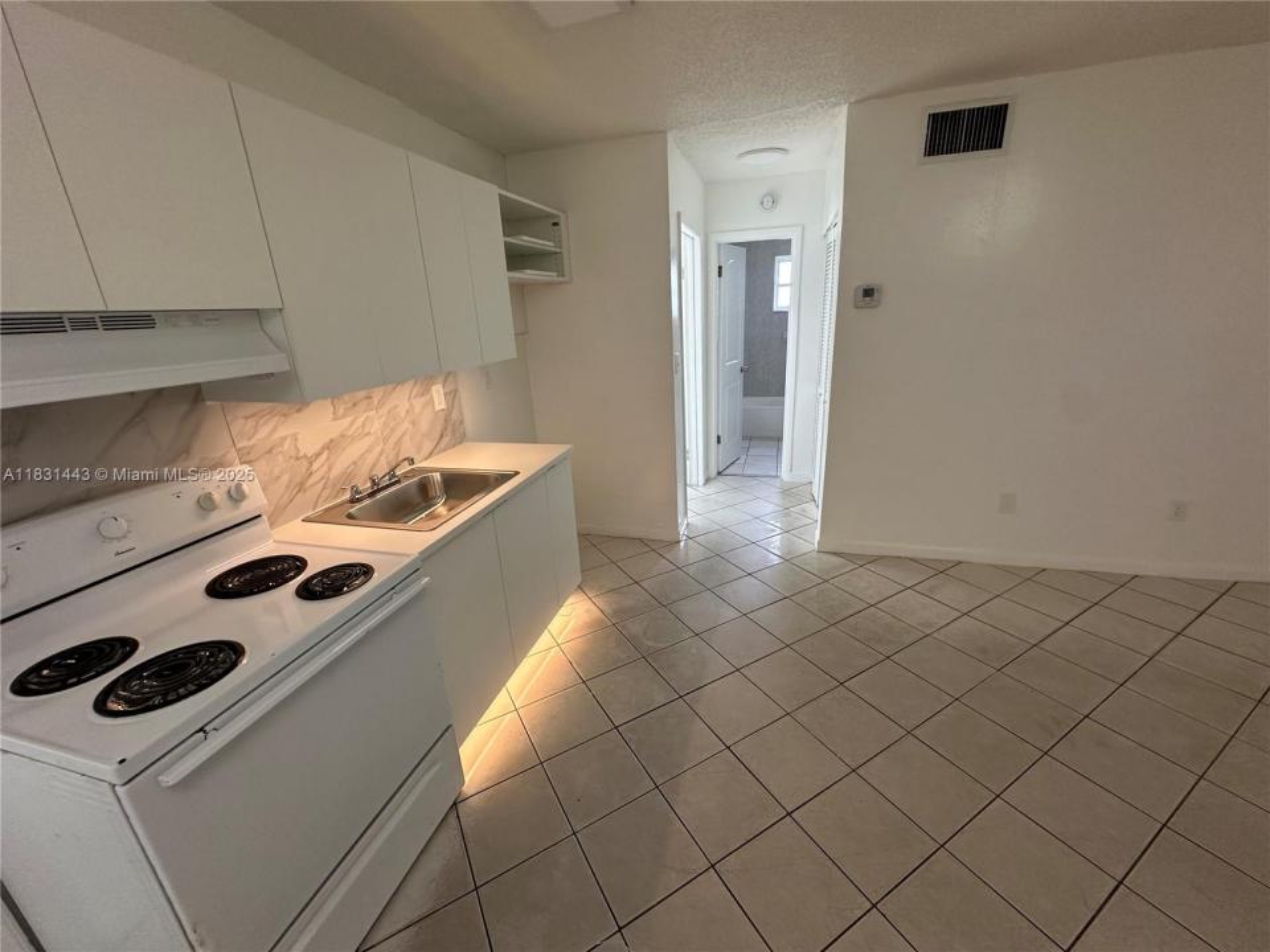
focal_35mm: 14
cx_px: 635
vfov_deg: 85.7
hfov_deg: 102.1
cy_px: 476
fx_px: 514
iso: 160
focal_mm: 2.22
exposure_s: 1/85
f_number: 2.2
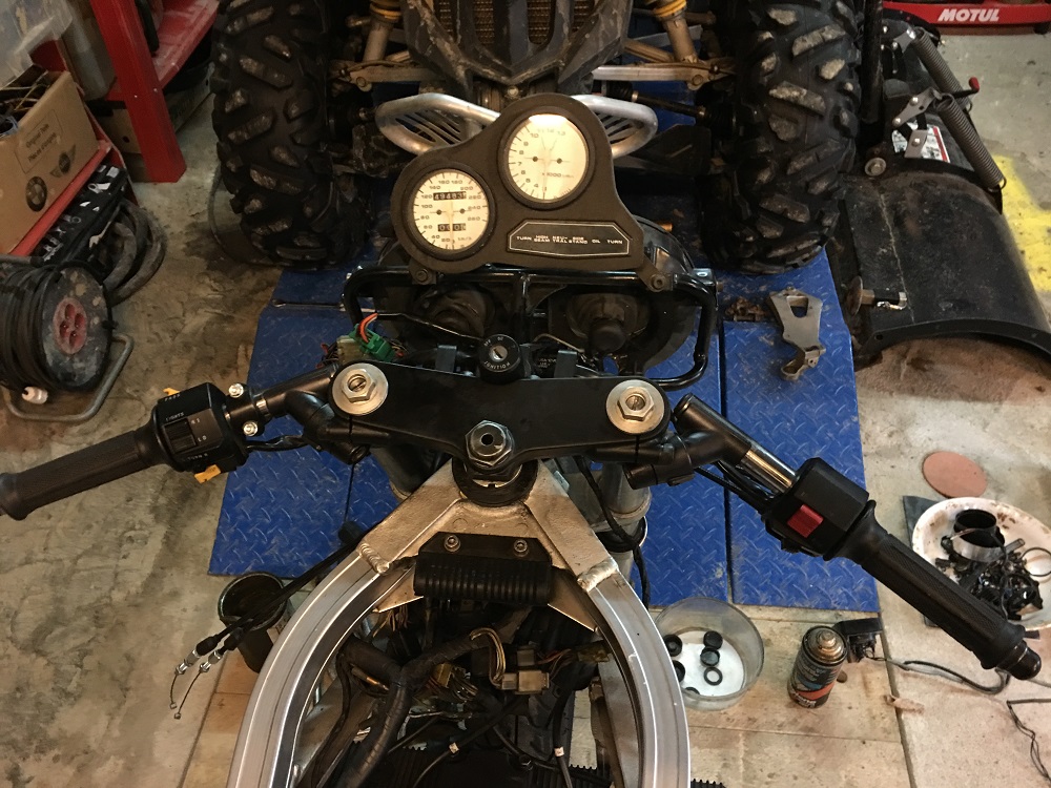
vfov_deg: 48.2
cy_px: 394
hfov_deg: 61.7
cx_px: 526
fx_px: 880
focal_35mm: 29
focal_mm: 4.15
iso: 80
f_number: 2.2
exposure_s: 1/4
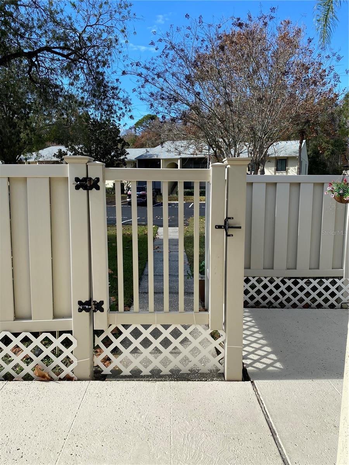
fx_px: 350
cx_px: 174
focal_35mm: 26
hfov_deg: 53.1
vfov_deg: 67.3
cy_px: 232
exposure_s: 1/2028
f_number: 1.8
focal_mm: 4.25
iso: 32
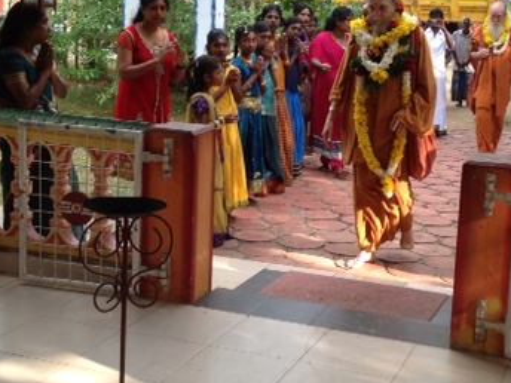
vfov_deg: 22.5
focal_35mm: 65
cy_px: 144
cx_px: 357
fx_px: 960
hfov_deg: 29.5
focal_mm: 4.28
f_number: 2.4
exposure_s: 1/211
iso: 50
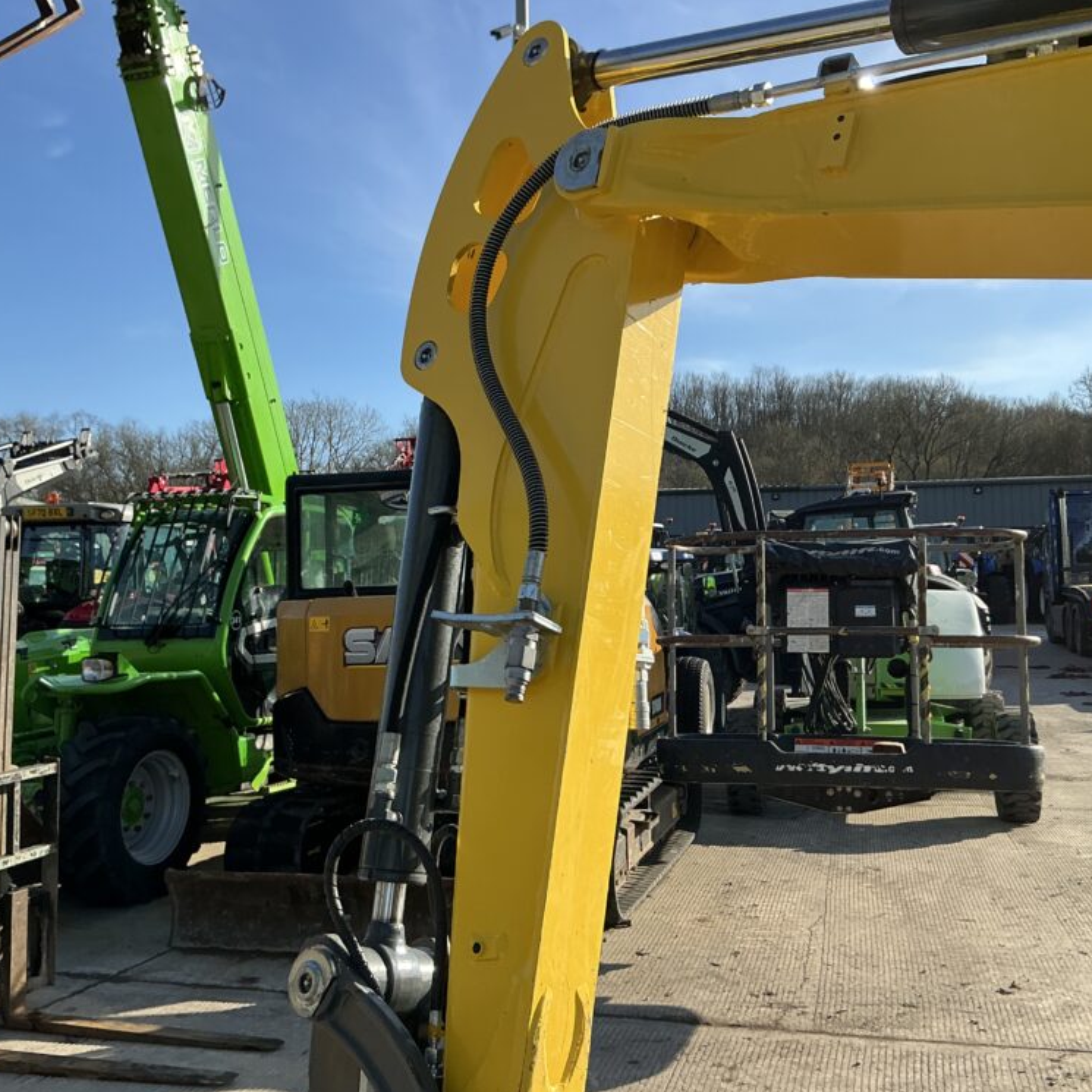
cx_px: 567
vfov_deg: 48.4
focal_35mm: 34
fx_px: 1213
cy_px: 536
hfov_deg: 48.4
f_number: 1.8
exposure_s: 1/1221
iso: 25
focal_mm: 3
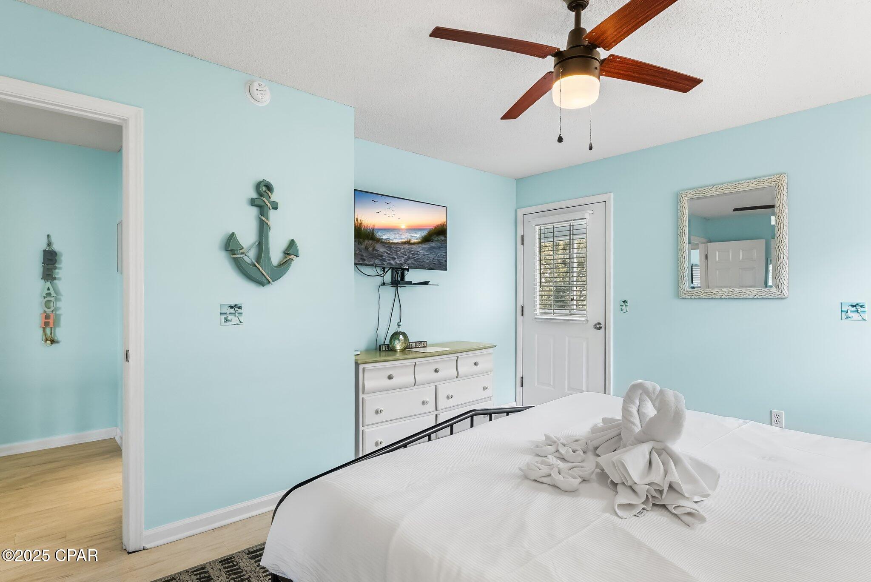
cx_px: 436
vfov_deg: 67.2
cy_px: 291
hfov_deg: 89.7
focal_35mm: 18
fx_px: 438
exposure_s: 1/20
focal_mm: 18.1
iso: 12800
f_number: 10
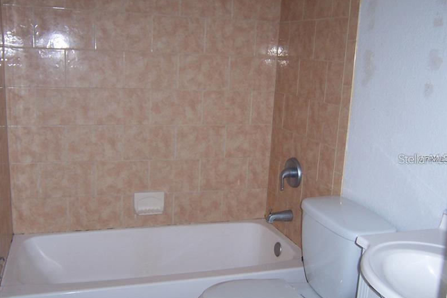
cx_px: 225
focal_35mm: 38
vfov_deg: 35.1
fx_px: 472
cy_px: 159
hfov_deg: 50.7
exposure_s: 1/60
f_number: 2.8
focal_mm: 5.6
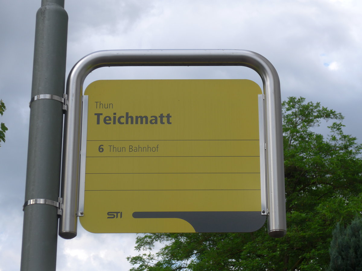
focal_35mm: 103
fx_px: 1077
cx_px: 181
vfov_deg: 14.4
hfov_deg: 19.1
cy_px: 136
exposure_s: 1/200
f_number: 4.8
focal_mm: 20.4
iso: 80
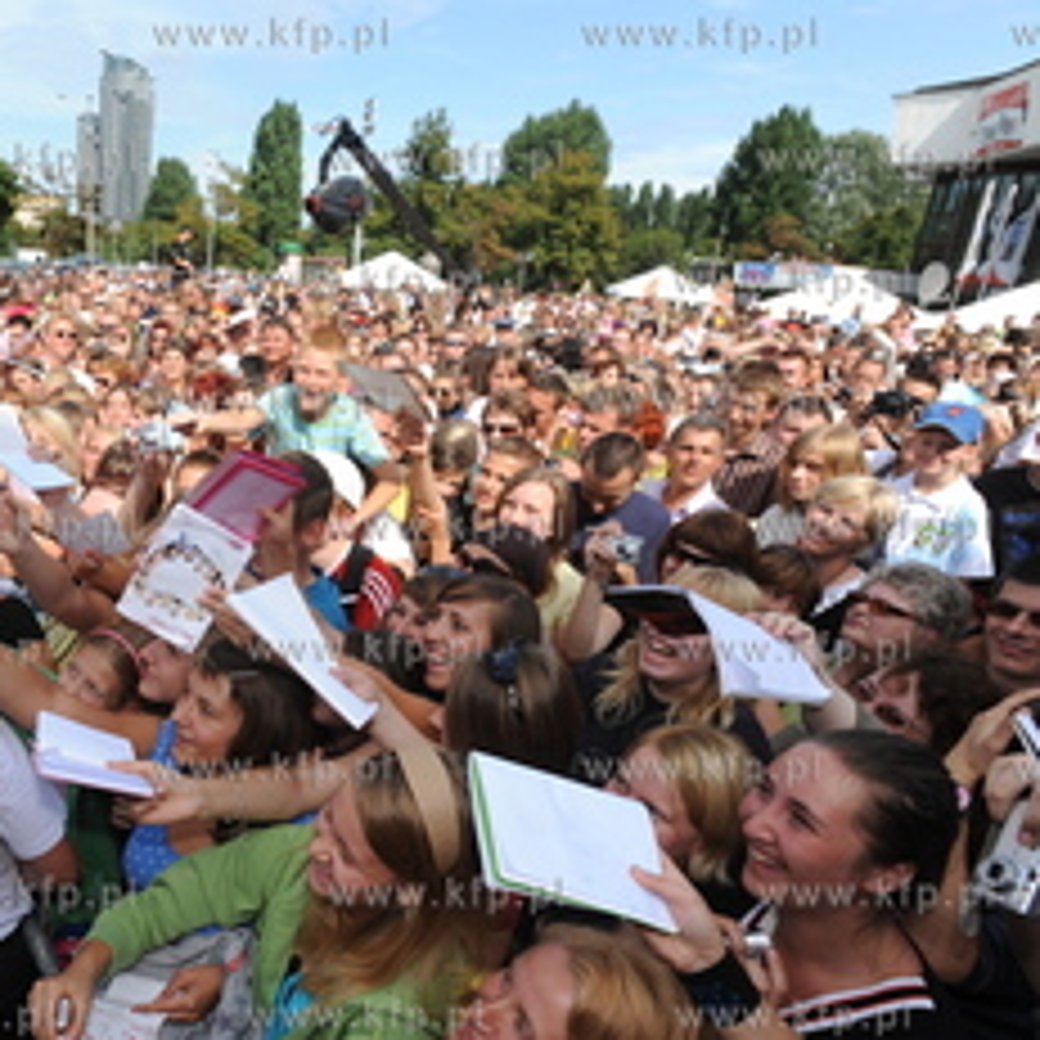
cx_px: 176
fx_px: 850
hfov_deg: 57.2
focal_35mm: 25
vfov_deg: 62.7
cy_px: 585
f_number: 8
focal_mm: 17
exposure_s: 1/400
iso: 200
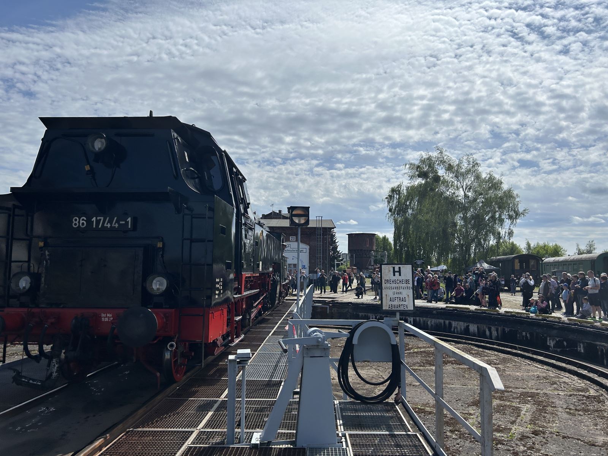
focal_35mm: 26
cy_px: 228
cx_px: 304
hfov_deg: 67.3
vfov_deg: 53.1
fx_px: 457
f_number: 1.5
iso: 50
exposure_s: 1/11364
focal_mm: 5.7
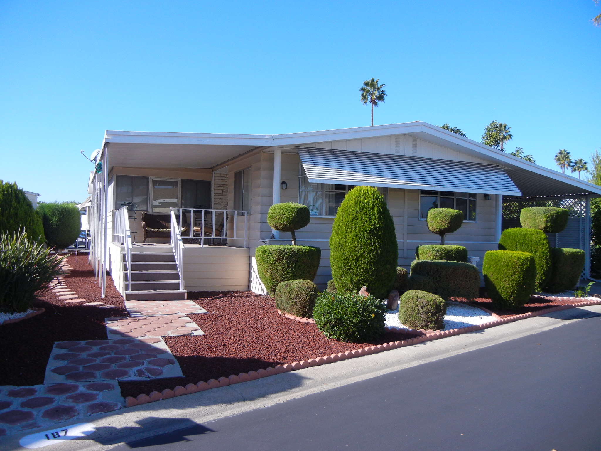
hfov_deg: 60.0
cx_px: 300
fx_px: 521
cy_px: 226
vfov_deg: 46.8
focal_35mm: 30
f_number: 3.5
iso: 160
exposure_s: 1/907
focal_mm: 5.4
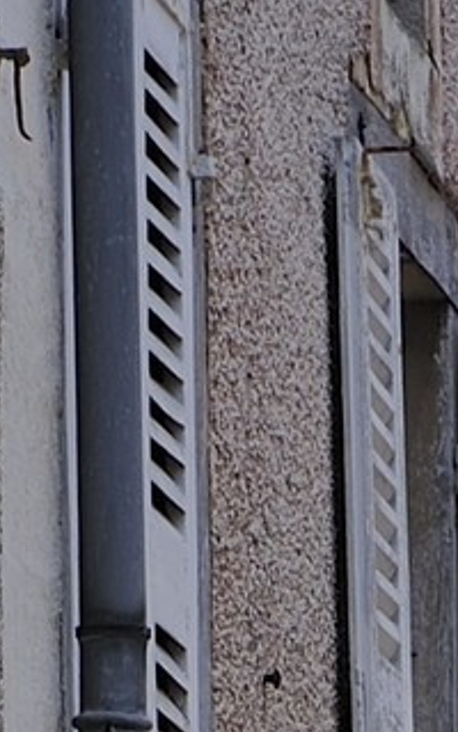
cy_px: 2129
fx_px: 10685
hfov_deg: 2.5
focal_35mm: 535
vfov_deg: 3.8
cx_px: 593
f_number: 8
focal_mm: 70
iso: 200
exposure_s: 1/160
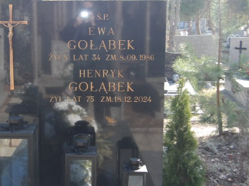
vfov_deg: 23.3
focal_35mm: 63
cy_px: 92
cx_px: 72
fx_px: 453
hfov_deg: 30.4
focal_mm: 7.6
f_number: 3.7
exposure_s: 1/122
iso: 100
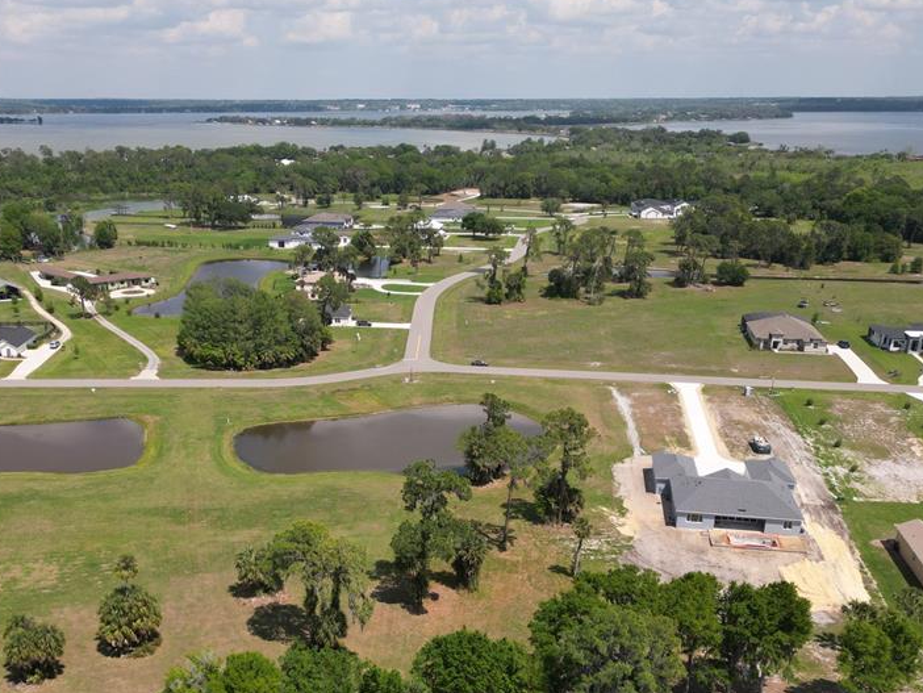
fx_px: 934
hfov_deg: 52.3
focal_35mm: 35
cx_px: 380
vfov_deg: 40.0
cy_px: 488
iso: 120
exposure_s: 1/80
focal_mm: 6.72
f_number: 1.7
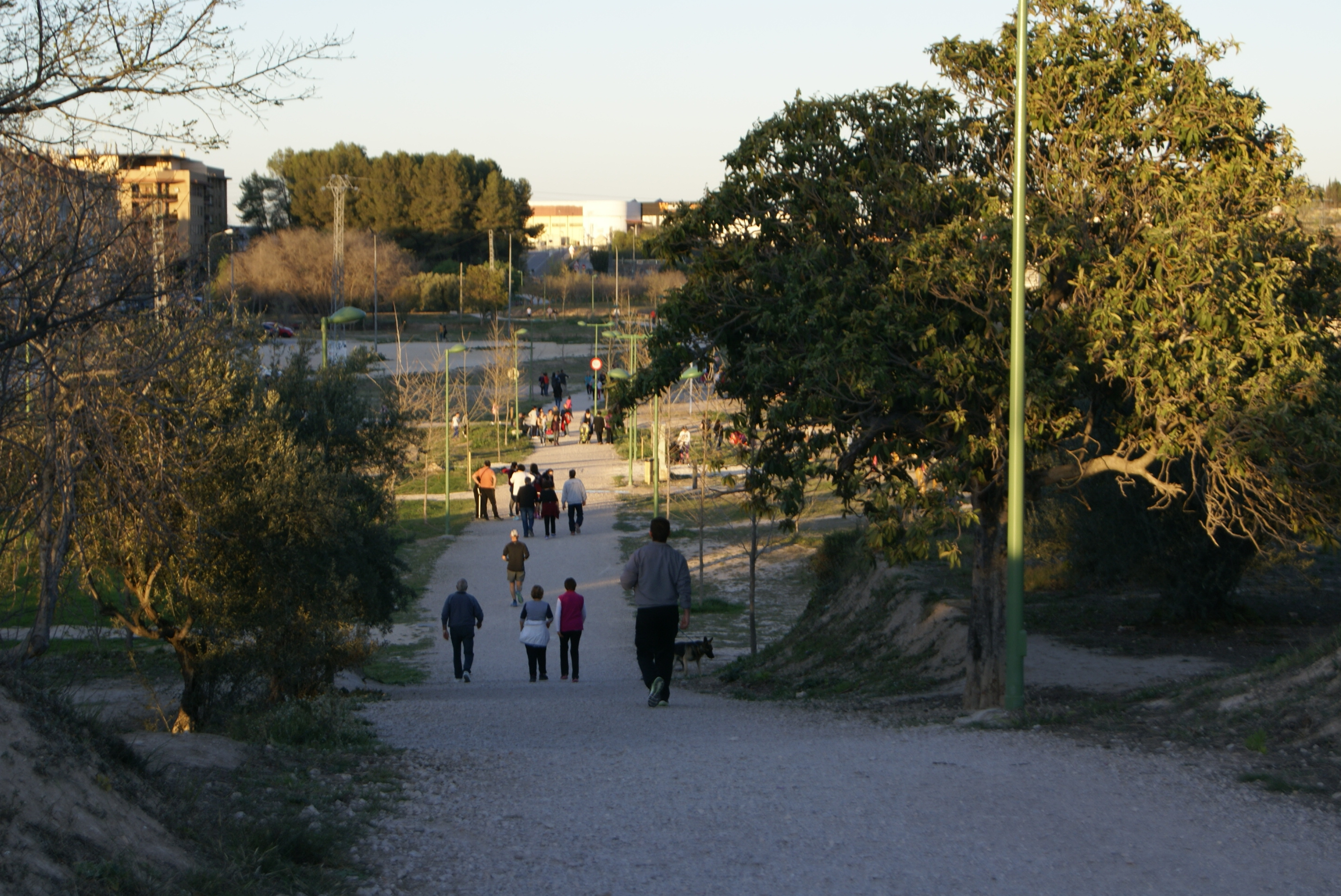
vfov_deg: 16.6
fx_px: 3075
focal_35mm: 82
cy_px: 448
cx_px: 670
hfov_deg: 24.6
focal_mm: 55
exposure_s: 1/100
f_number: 7.1
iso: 100
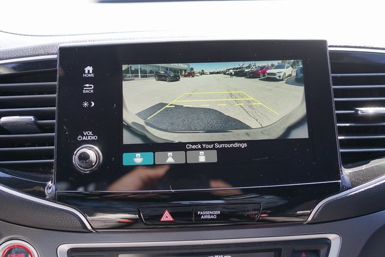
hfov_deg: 50.7
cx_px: 192
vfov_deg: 35.1
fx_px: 406
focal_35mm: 38
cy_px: 128
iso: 200
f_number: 4
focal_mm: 38
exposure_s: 1/60
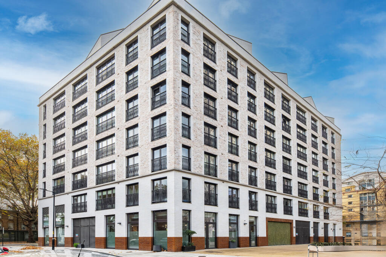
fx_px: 129
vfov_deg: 90.0
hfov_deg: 112.6
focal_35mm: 12
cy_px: 128
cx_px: 193
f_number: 8
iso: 500
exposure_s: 1/250
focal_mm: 12
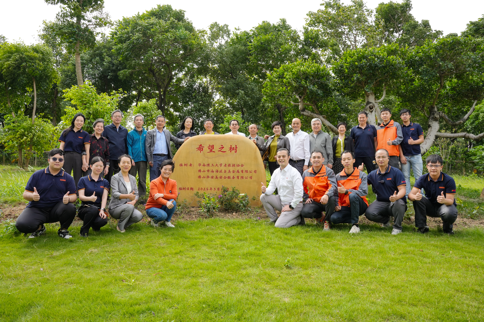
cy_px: 161
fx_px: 323
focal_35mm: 24
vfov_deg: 53.1
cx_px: 242
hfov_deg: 73.7
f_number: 10
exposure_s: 1/400
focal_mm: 24
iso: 640
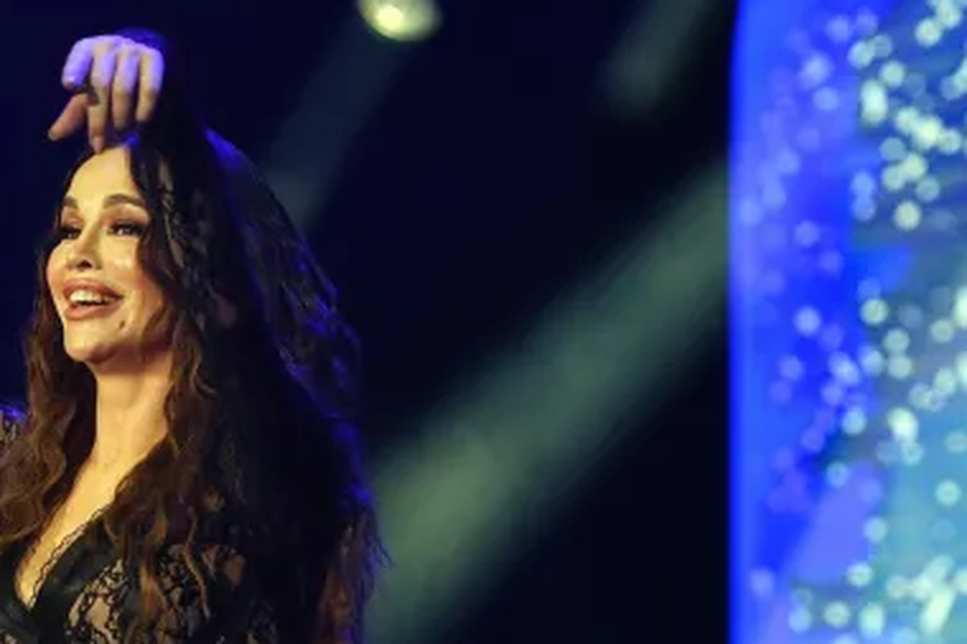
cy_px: 537
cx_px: 13
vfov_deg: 6.1
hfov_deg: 9.1
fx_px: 6014
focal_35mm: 224
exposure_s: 1/1000
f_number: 4
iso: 1000
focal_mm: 112
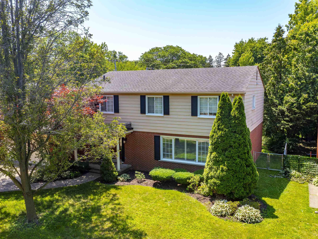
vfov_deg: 45.4
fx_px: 285
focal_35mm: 31
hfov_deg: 58.4
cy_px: 122
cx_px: 157
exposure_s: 1/320
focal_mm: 10.26
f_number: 5
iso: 100
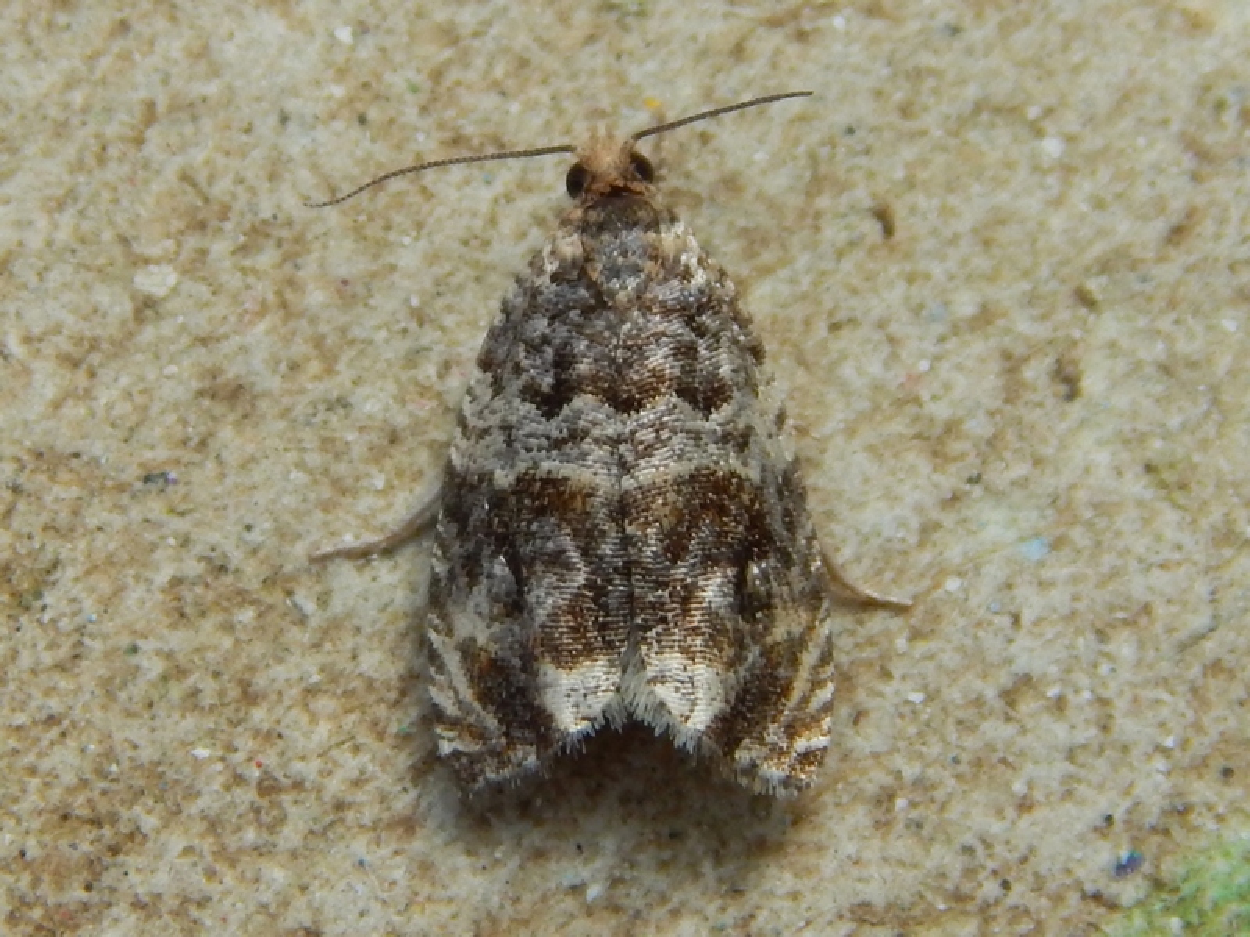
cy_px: 468
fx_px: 4767
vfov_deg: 11.2
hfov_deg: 14.9
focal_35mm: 132
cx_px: 625
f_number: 4.8
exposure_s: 1/125
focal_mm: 23.4
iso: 125
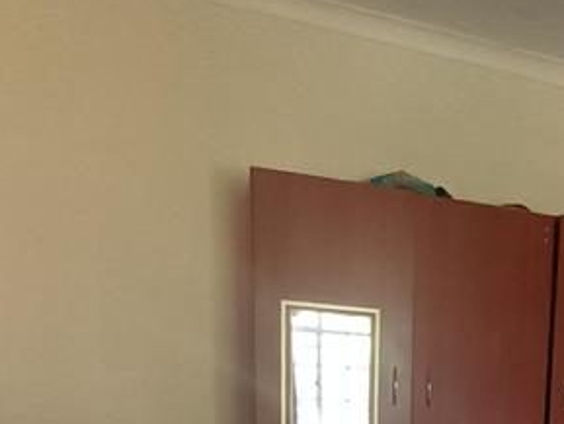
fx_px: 766
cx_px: 558
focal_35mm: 47
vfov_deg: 27.2
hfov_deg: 36.5
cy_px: 512
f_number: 2.2
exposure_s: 1/25
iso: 915
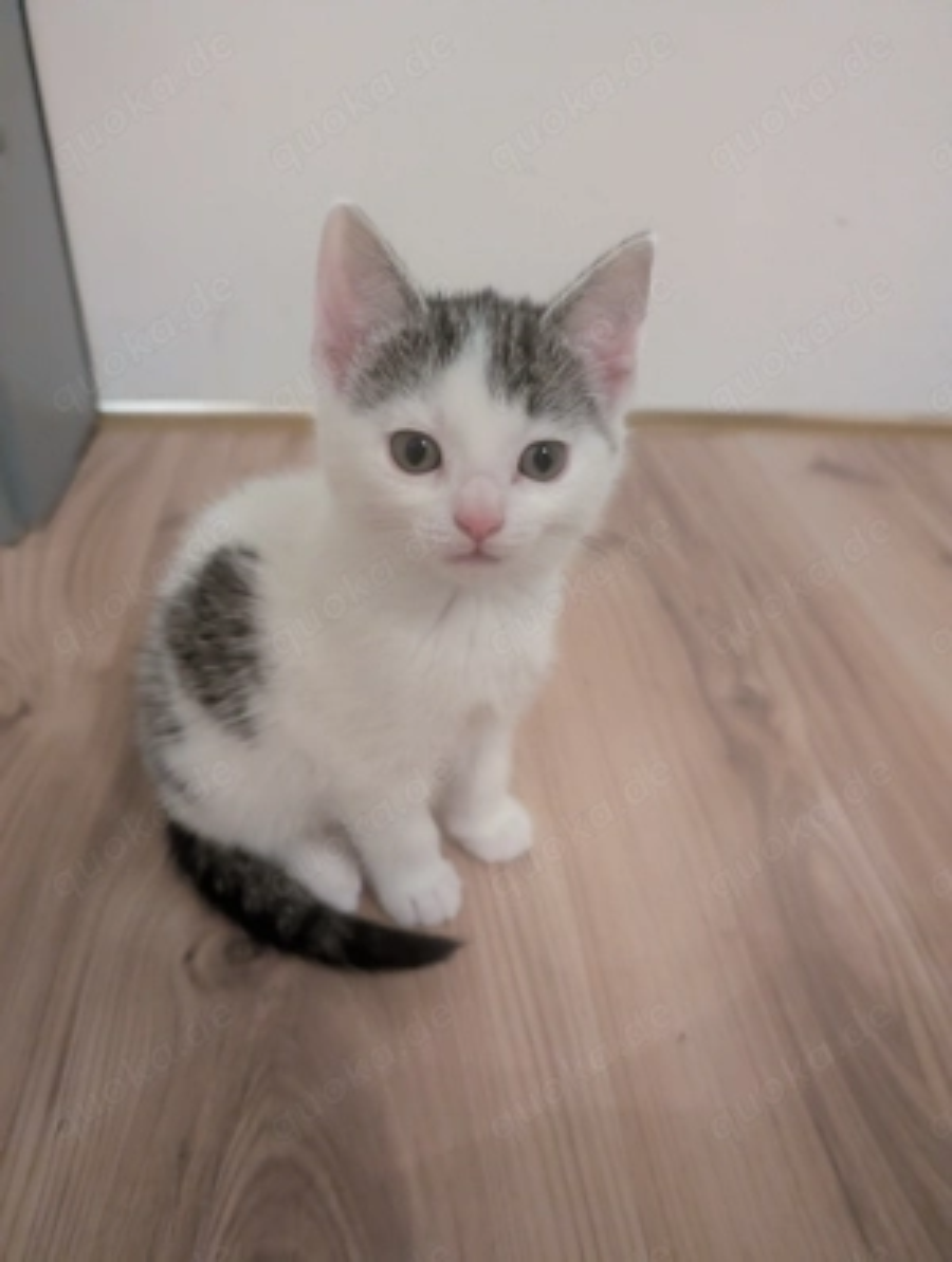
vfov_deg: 71.5
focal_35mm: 24
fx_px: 877
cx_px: 476
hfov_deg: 57.0
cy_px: 631
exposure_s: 1/50
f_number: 1.68
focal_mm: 6.9
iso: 2074
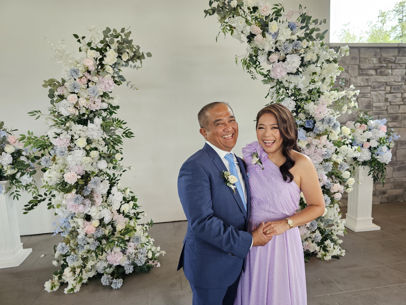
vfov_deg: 58.9
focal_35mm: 23
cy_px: 152
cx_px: 203
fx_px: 270
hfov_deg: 73.9
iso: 200
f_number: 1.7
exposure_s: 1/180
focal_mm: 6.3
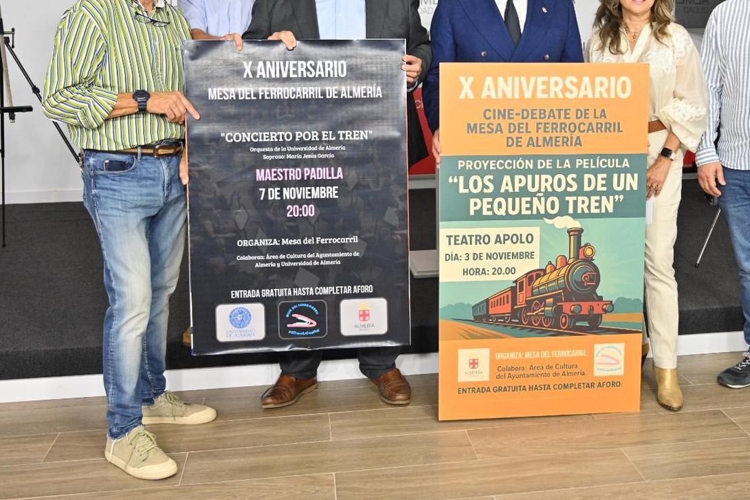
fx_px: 916
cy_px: 158
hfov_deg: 44.3
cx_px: 441
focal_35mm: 44
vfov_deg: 30.2
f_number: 4
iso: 800
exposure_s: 1/160
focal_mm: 30
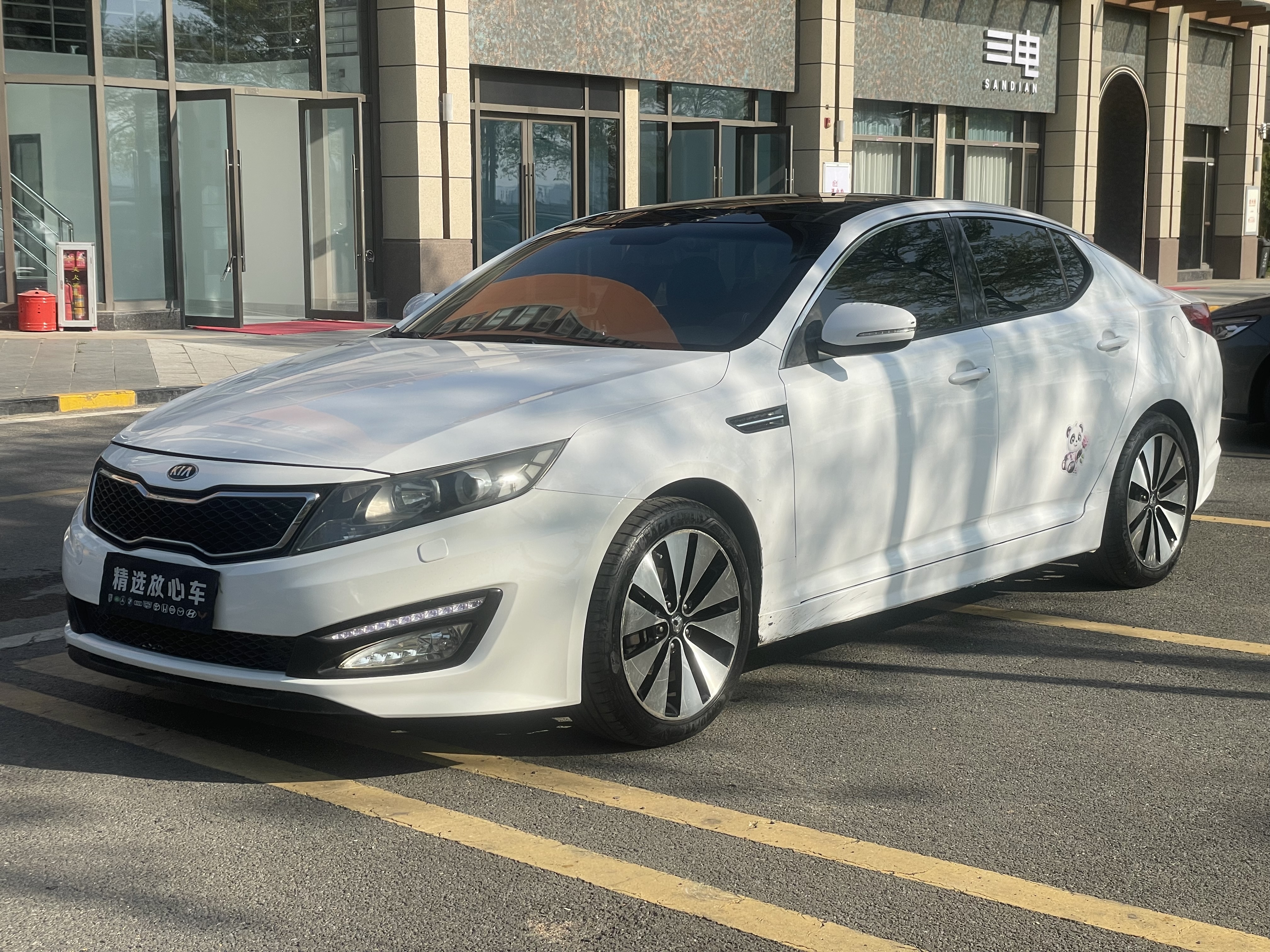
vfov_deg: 28.0
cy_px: 476
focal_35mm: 52
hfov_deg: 36.8
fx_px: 1908
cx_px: 635
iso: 25
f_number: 2
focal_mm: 6
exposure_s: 1/1712
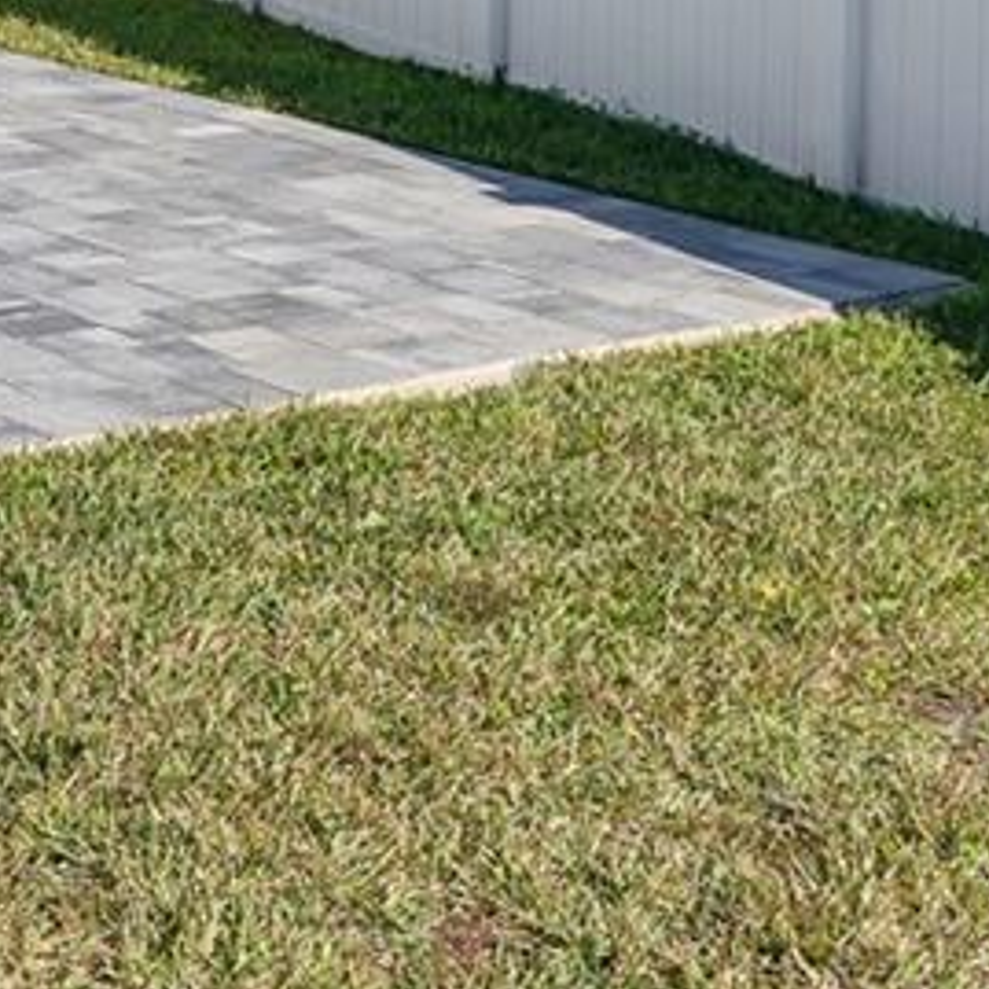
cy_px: -397
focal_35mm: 81
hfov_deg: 19.6
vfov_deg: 19.3
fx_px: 2618
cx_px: -316
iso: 100
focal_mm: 16
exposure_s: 1/250
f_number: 10
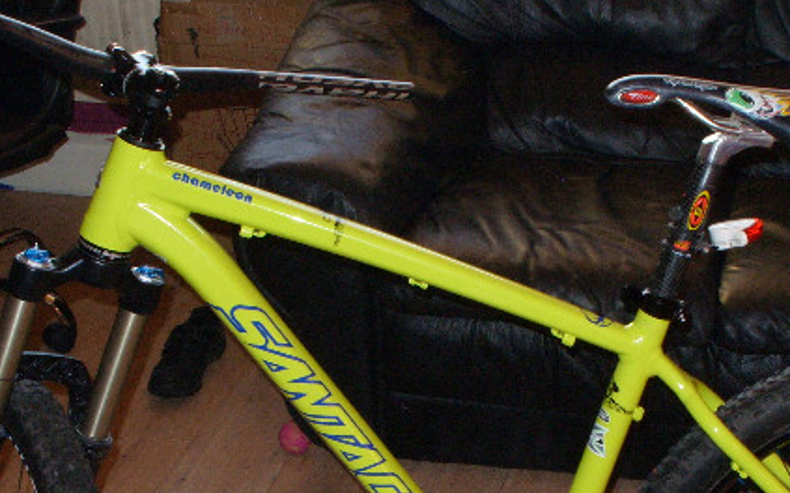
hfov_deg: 29.0
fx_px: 1528
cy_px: 449
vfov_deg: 18.0
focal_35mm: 71
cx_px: 393
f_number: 2.8
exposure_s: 1/30
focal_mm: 7.8
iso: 400
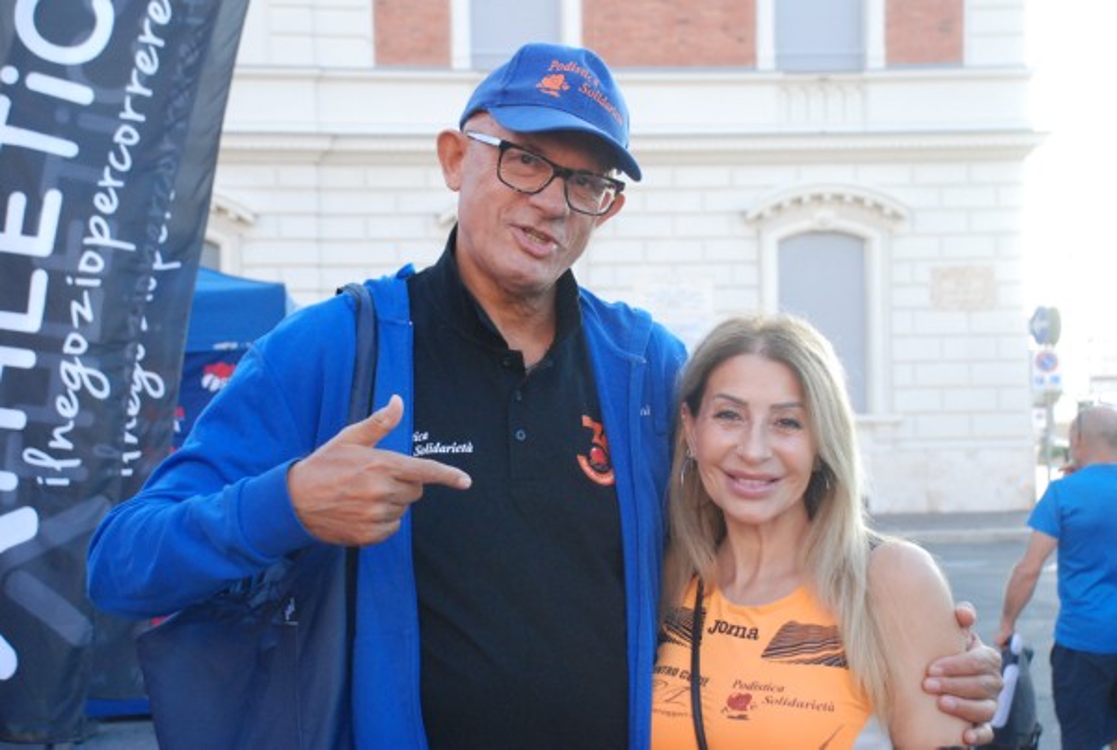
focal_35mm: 57
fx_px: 1773
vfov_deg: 23.9
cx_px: 558
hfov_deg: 35.0
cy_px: 375
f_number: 4.5
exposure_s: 1/320
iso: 1000
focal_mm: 38
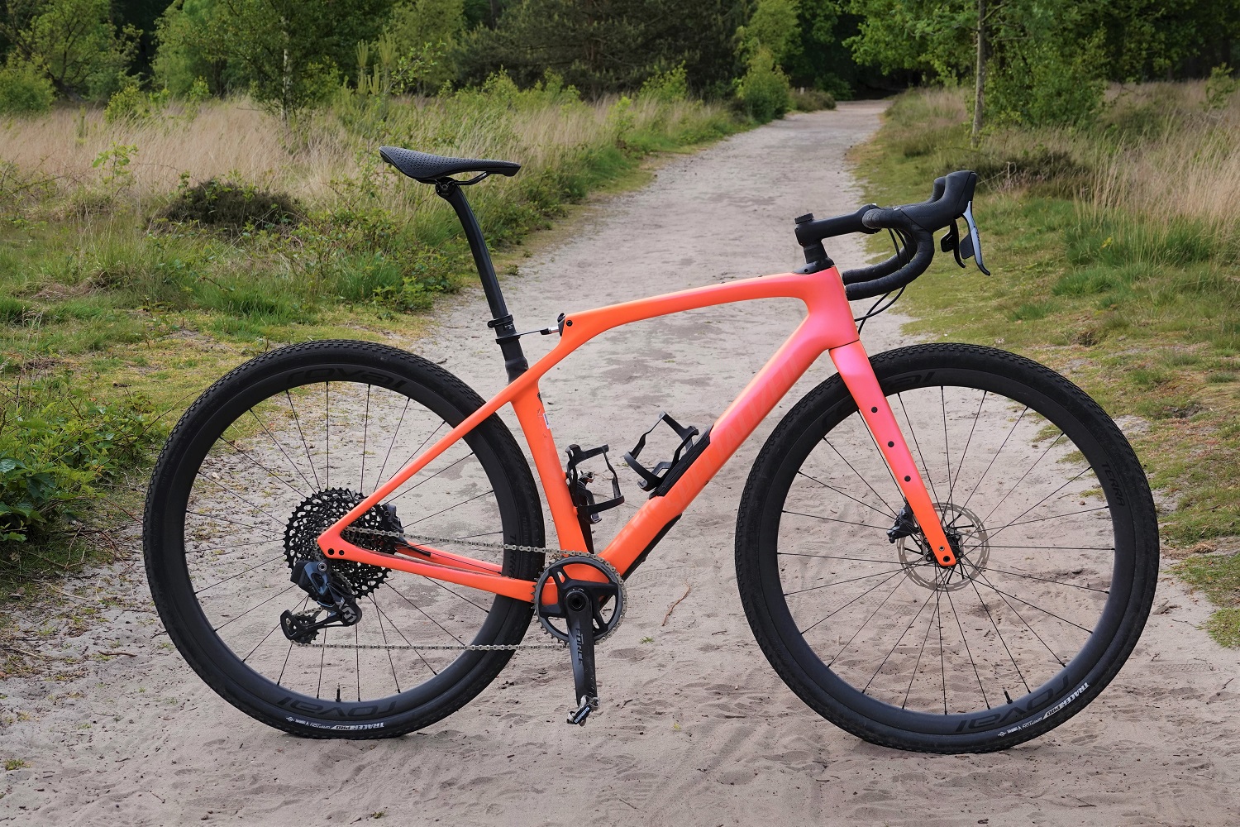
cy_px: 414
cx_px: 620
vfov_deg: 26.0
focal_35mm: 52
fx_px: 1791
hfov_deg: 38.2
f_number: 4
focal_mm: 18.92
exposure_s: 1/250
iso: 100
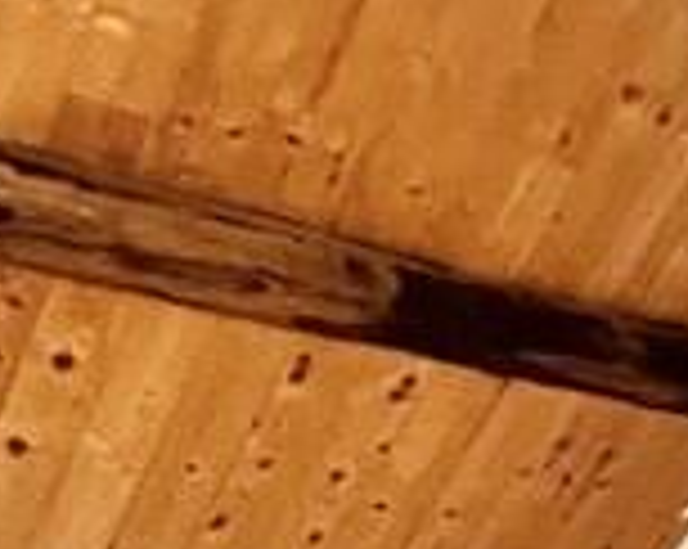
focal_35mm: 85
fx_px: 1729
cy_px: 968
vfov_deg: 15.6
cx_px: 1223
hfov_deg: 18.1
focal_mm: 1.57
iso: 640
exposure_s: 1/60
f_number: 1.8
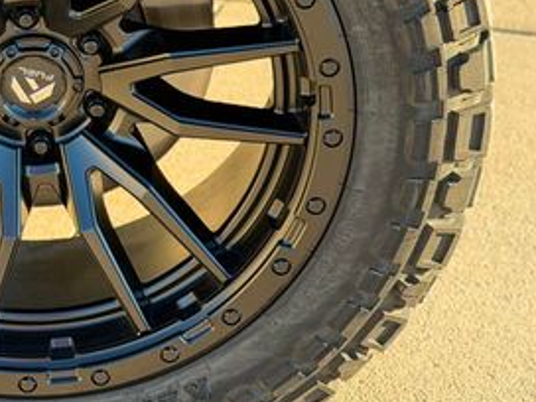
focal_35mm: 113
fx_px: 1750
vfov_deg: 13.0
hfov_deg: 17.2
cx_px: 53
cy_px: 43
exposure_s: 1/245
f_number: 1.78
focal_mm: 6.76
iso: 80
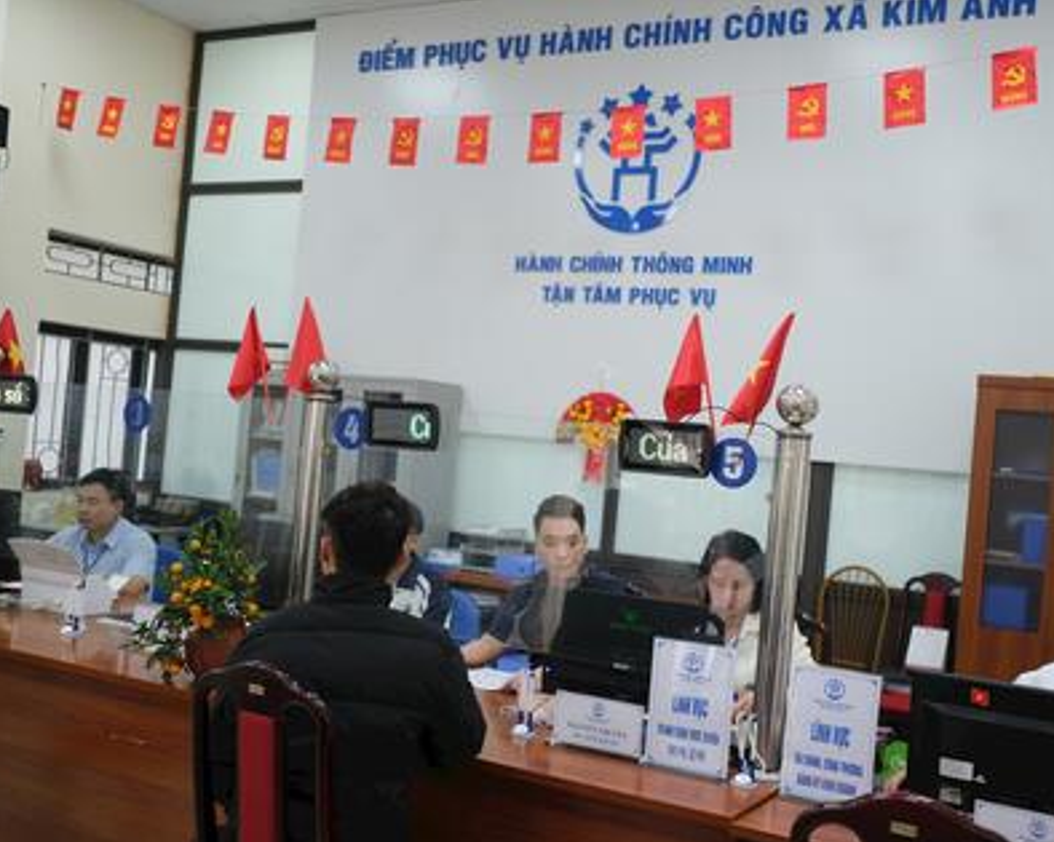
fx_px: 1247
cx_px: 610
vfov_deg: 37.3
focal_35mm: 40
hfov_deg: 45.7
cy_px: 425
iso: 320
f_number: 2.2
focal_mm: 23
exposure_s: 1/100
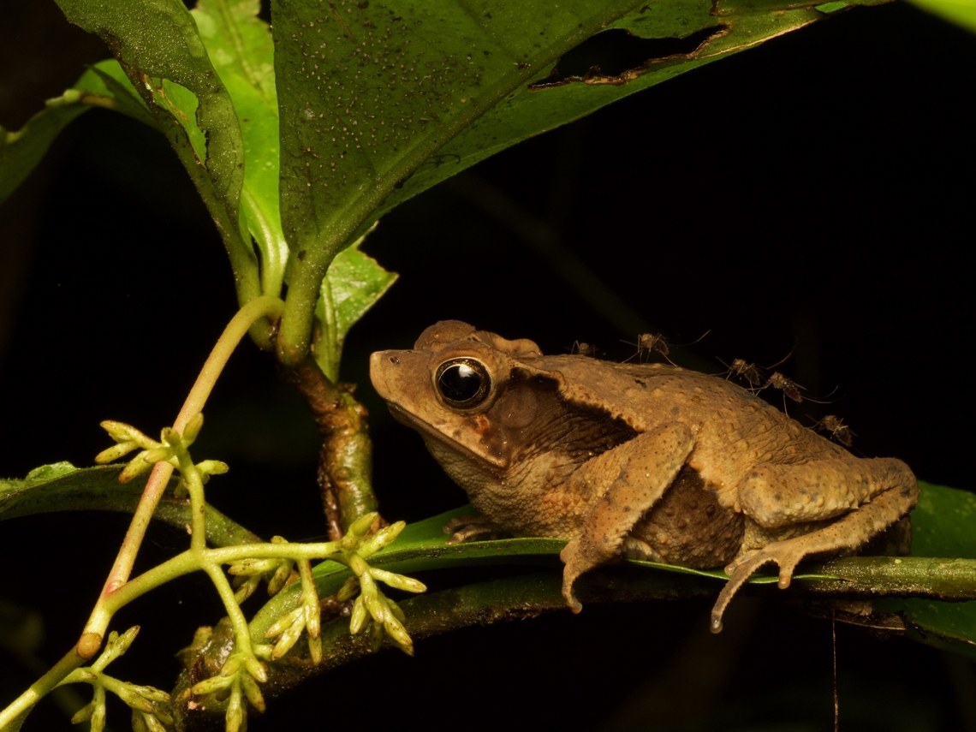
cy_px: 366
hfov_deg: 16.4
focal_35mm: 120
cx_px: 488
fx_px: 3383
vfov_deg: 12.3
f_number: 16
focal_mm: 60
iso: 800
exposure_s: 1/60
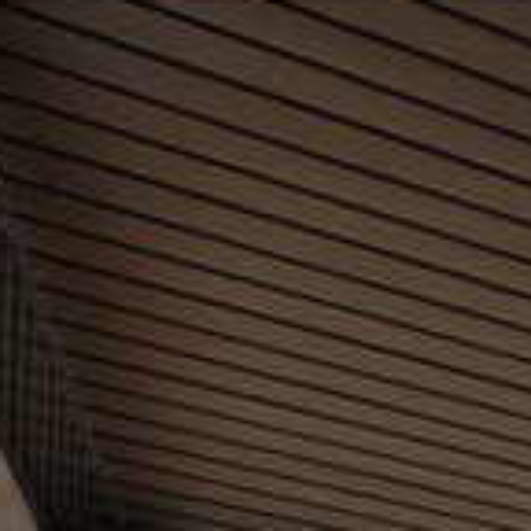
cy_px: 1313
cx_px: 1685
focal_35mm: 90
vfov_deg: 13.5
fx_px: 1562
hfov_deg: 10.7
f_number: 8
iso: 400
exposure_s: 1/500
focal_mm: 14
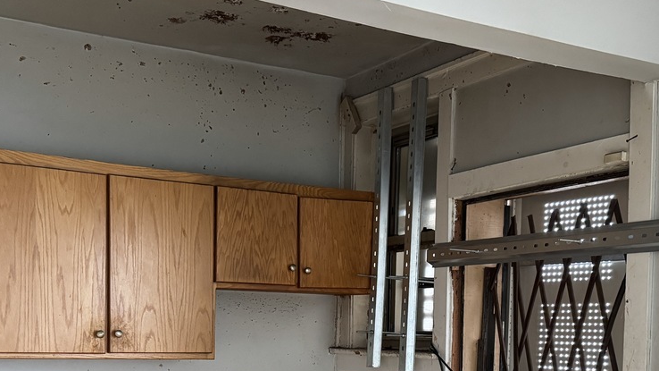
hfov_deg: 40.5
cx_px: 295
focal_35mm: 51
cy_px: 390
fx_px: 891
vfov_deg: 22.4
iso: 800
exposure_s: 1/60
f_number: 1.78
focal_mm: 6.76
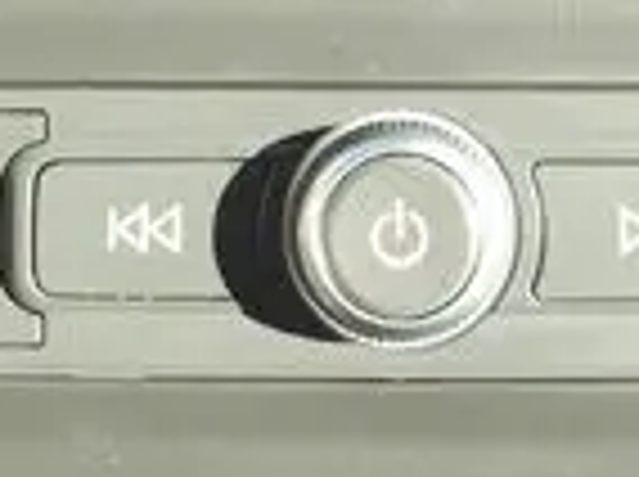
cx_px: 405
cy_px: -538
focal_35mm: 217
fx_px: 3999
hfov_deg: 9.1
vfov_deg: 6.6
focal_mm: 24
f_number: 5.2
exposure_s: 1/60
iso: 500
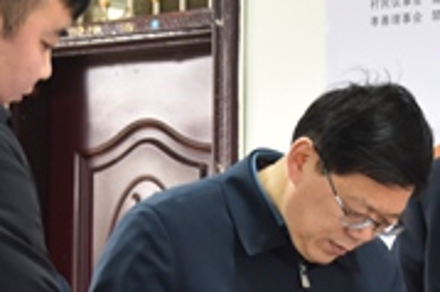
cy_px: 302
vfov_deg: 8.1
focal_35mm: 168
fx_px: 2051
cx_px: 300
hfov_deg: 12.2
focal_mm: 50
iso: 1000
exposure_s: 1/50
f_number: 4.5
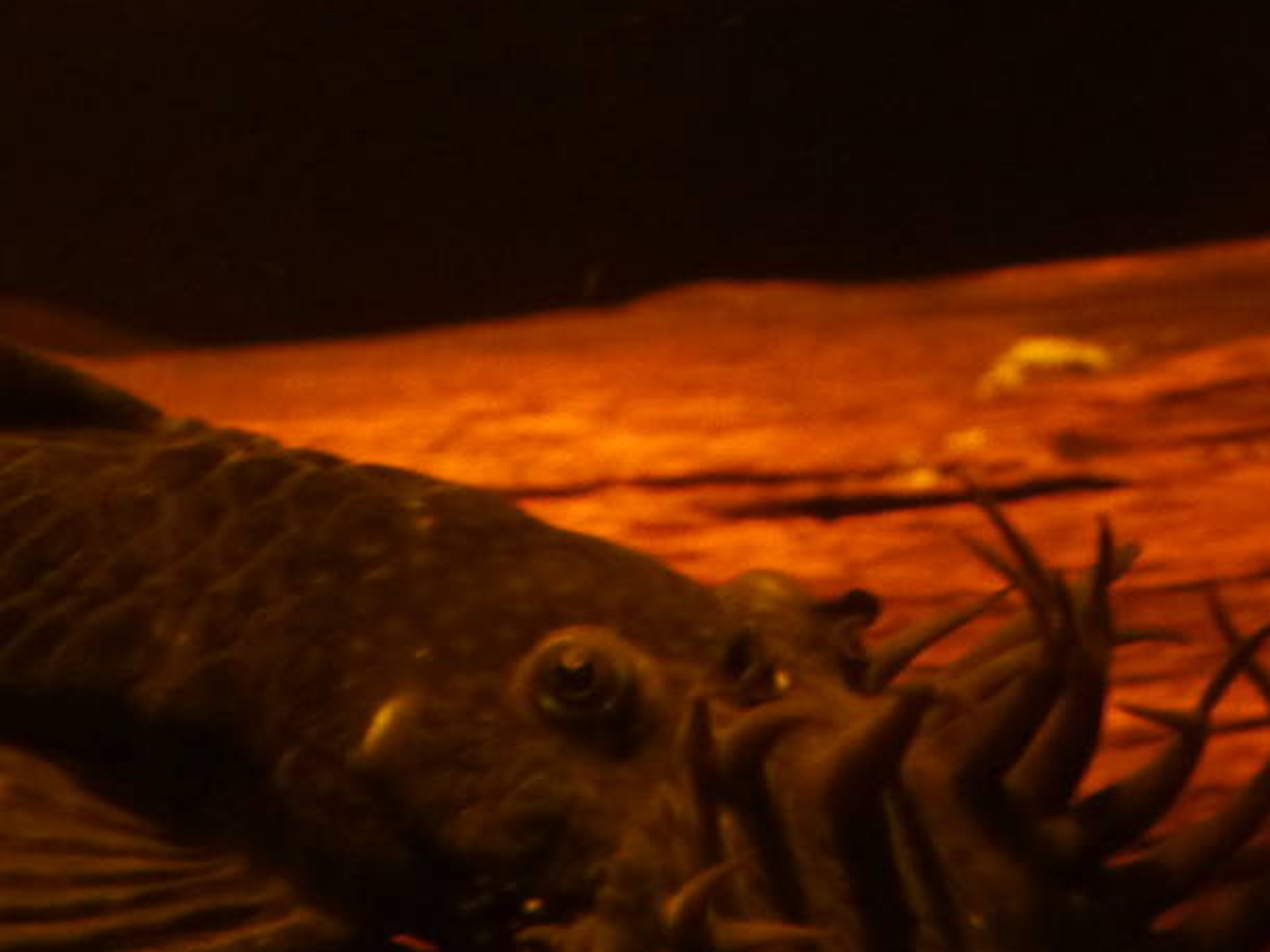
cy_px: 862
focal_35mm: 189
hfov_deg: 10.4
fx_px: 6931
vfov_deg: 7.8
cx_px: -83
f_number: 4.1
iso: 400
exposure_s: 1/8
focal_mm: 11.9
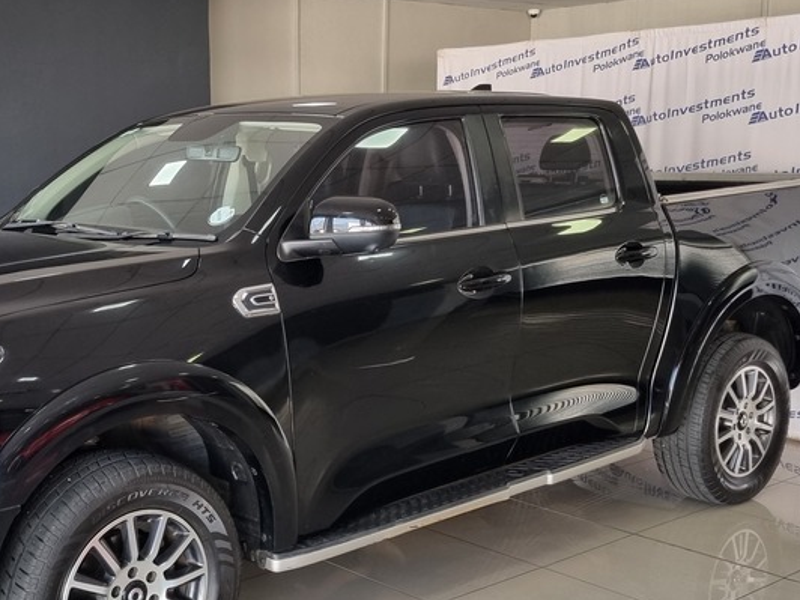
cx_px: 179
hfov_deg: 37.1
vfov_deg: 29.1
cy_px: 293
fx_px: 1156
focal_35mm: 50
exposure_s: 1/100
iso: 100
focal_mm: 5.4
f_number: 1.8
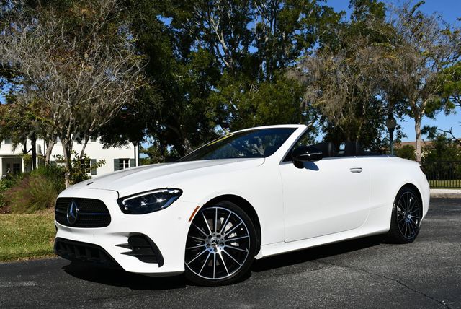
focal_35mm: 40
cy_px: 154
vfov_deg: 33.5
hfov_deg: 48.4
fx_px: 513
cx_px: 230
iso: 100
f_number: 10
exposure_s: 1/400
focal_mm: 20
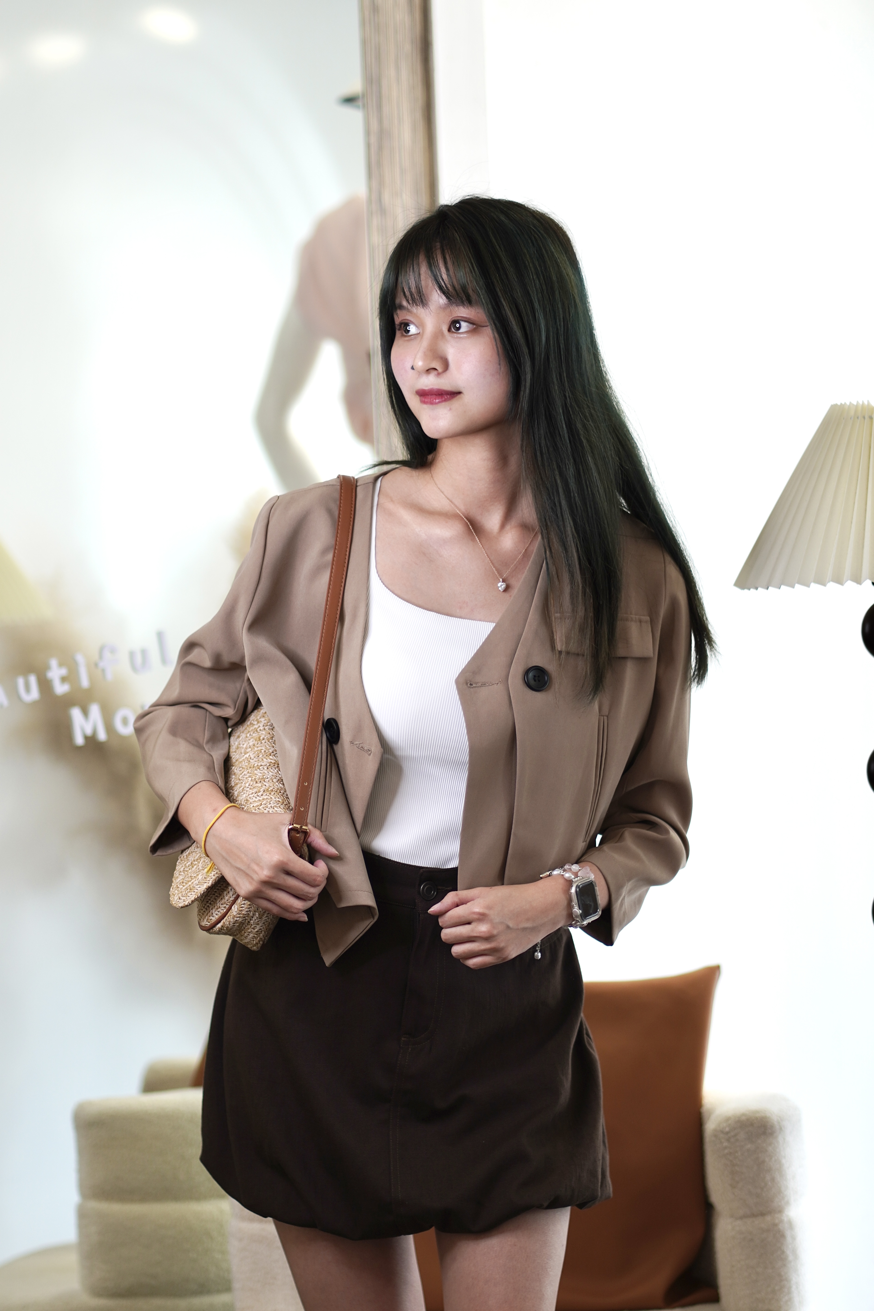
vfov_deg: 16.1
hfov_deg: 10.8
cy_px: 656
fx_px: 4643
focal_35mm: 128
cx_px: 437
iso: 100
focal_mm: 85
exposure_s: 1/200
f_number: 1.8
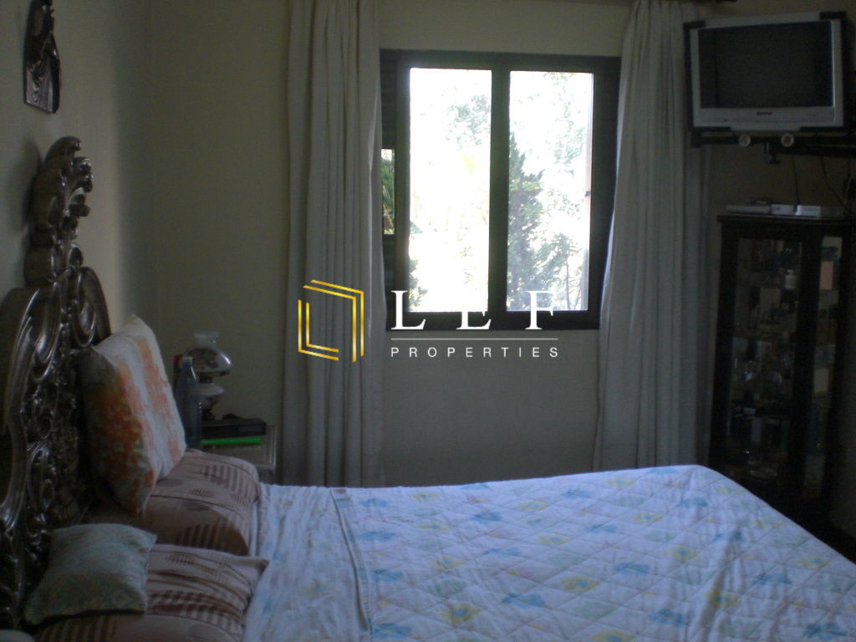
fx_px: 940
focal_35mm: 38
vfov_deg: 37.7
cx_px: 428
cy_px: 321
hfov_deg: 49.0
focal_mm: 6.3
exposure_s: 1/50
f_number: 3.1
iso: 200
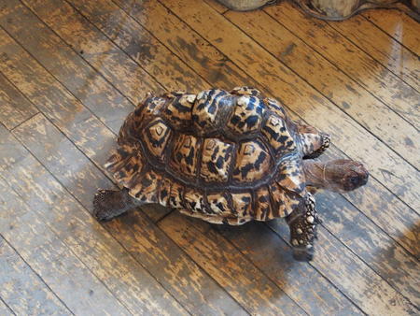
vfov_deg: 21.0
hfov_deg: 27.8
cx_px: 210
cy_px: 158
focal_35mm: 70
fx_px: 850
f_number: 2.8
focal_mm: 14.5
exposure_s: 1/60
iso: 800
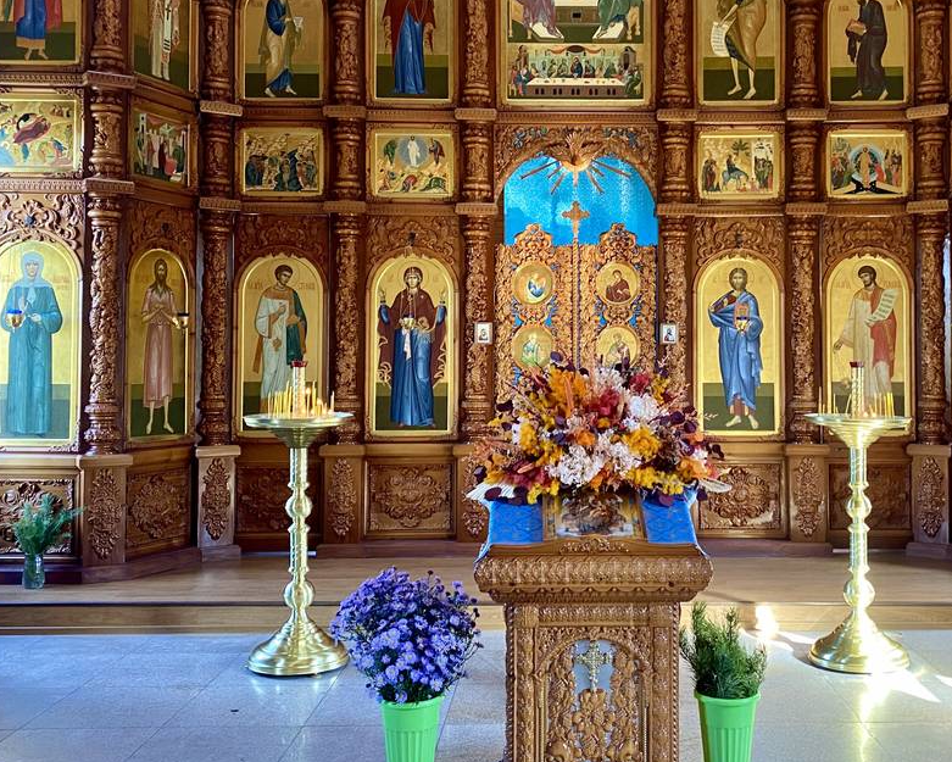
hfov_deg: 46.5
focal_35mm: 39
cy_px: 311
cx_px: 580
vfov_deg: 38.1
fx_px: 1099
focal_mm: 4.25
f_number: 1.8
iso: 160
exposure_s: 1/60
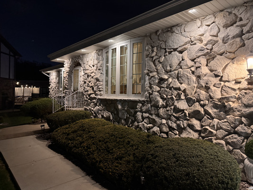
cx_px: 126
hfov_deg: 71.6
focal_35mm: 24
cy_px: 95
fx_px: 175
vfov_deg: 56.8
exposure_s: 1/40
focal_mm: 6.76
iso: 1000
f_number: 1.78
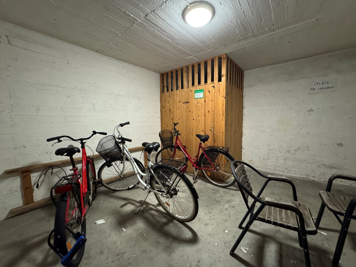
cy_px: 134
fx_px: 144
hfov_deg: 102.1
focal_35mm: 14
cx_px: 178
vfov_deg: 85.7
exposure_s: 1/50
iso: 800
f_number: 2.2
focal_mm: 2.22
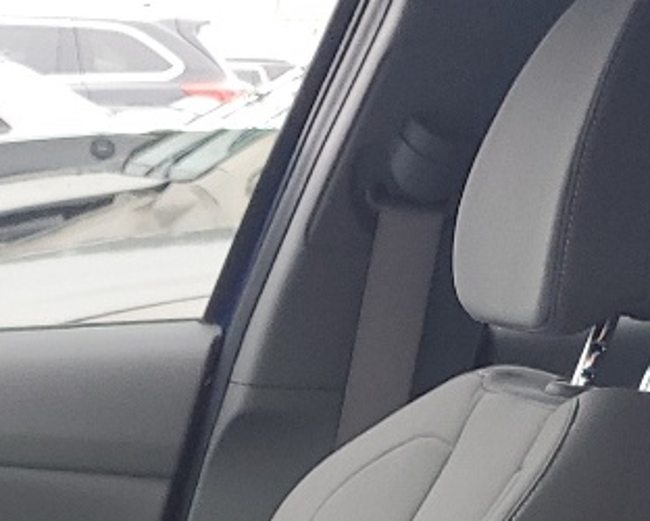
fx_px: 2502
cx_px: -260
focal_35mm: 130
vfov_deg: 10.6
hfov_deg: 14.1
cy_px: 1132
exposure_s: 1/141
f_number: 1.5
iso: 50
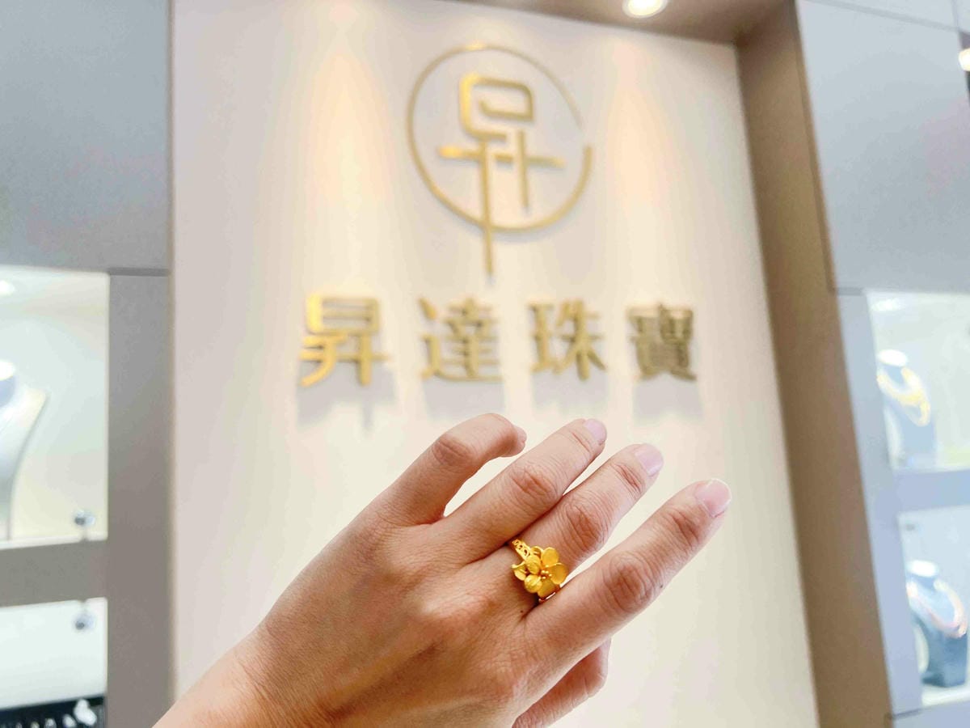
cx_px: 485
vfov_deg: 53.1
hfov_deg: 67.3
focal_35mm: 26
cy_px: 364
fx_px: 729
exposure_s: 1/135
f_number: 1.5
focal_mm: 5.7
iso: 64
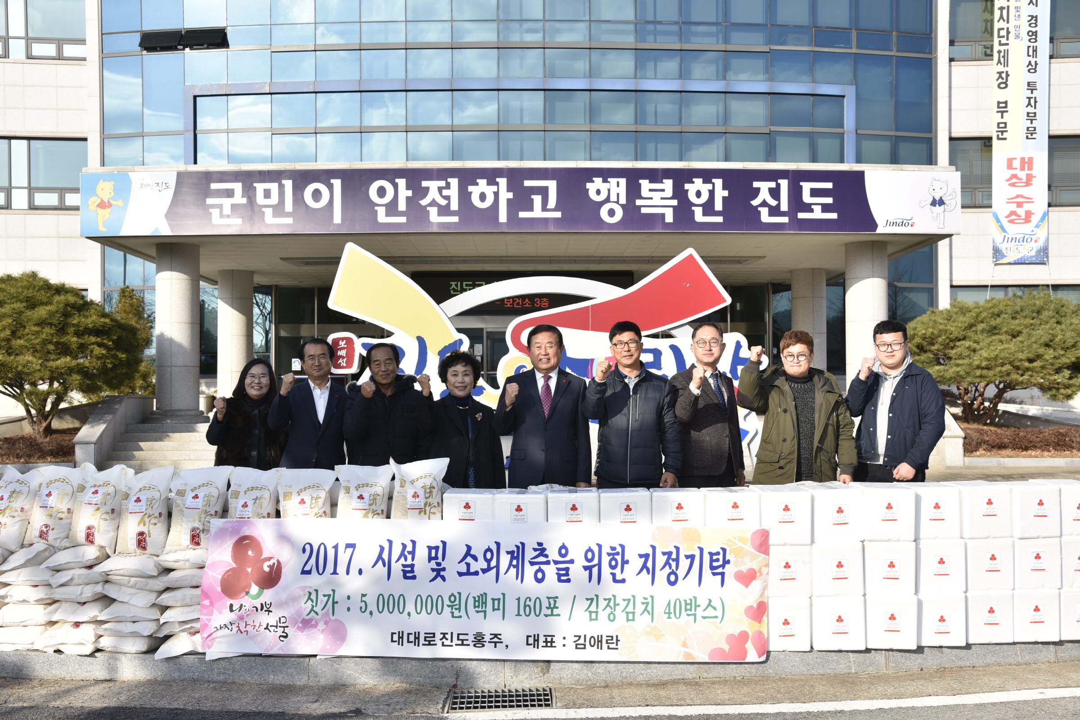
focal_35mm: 38
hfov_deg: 50.7
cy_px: 360
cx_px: 540
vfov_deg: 35.1
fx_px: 1140
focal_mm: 38
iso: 100
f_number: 6.3
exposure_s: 1/250
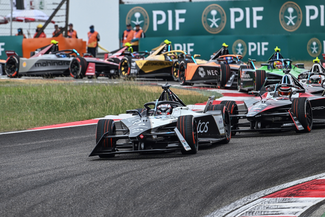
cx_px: 162
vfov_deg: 3.4
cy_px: 108
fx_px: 3611
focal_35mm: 400
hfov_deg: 5.2
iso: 500
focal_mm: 400
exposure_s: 1/1600
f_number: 6.3
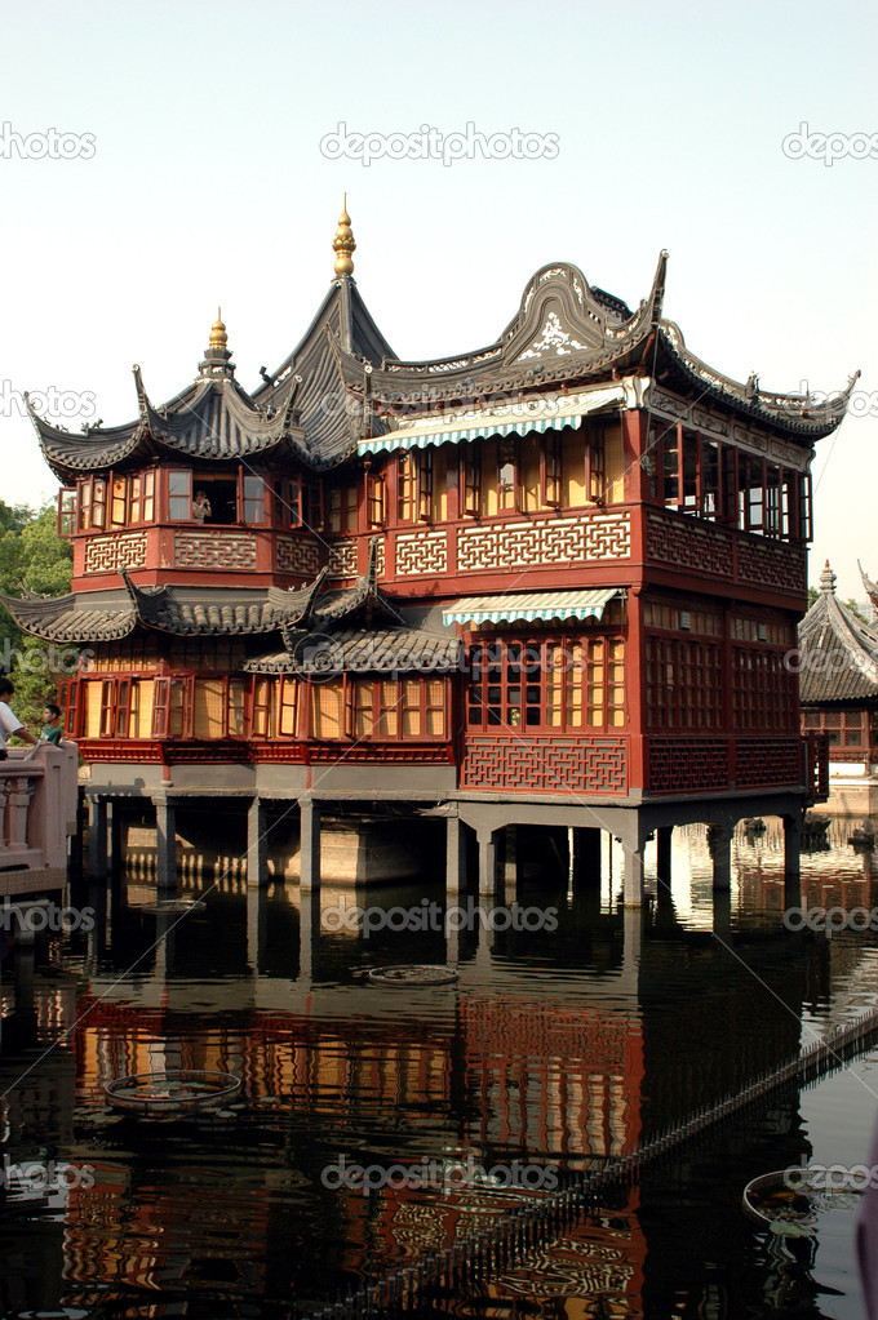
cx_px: 439
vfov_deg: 53.2
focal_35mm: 36
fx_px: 1320
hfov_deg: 36.8
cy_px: 660
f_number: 5.6
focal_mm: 24
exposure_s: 1/250
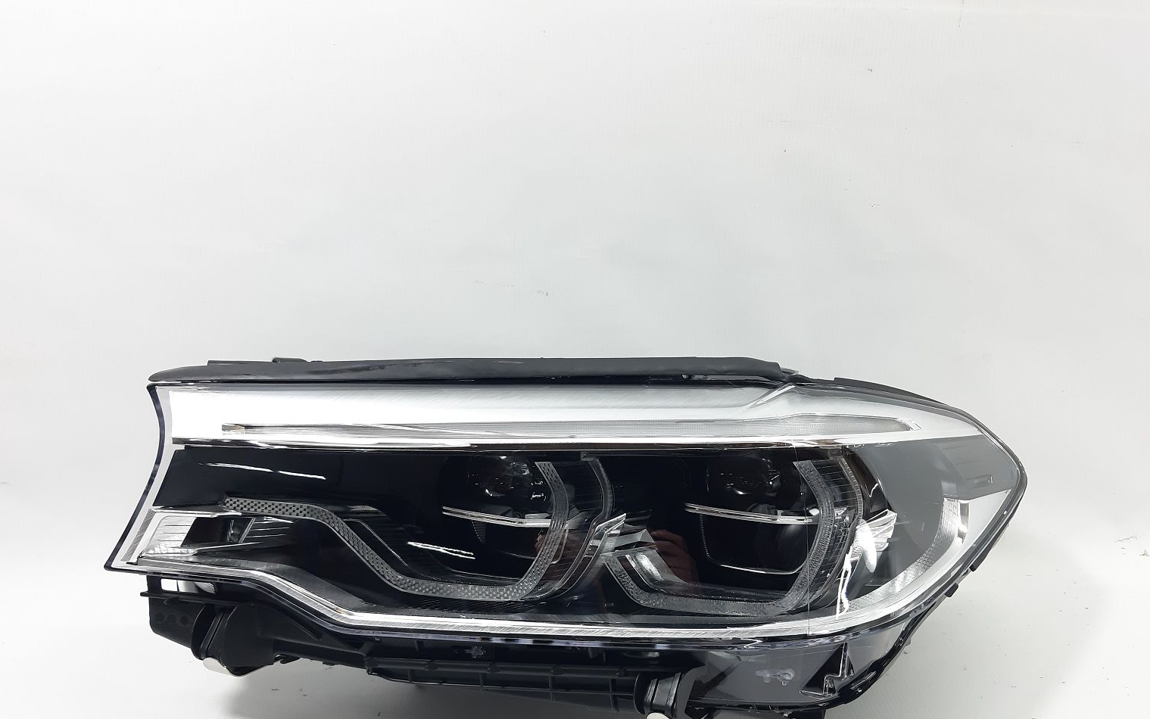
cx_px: 579
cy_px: 465
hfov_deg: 59.6
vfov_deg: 39.1
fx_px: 1003
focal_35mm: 32
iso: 80
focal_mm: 3.93
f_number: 1.7
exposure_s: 1/50
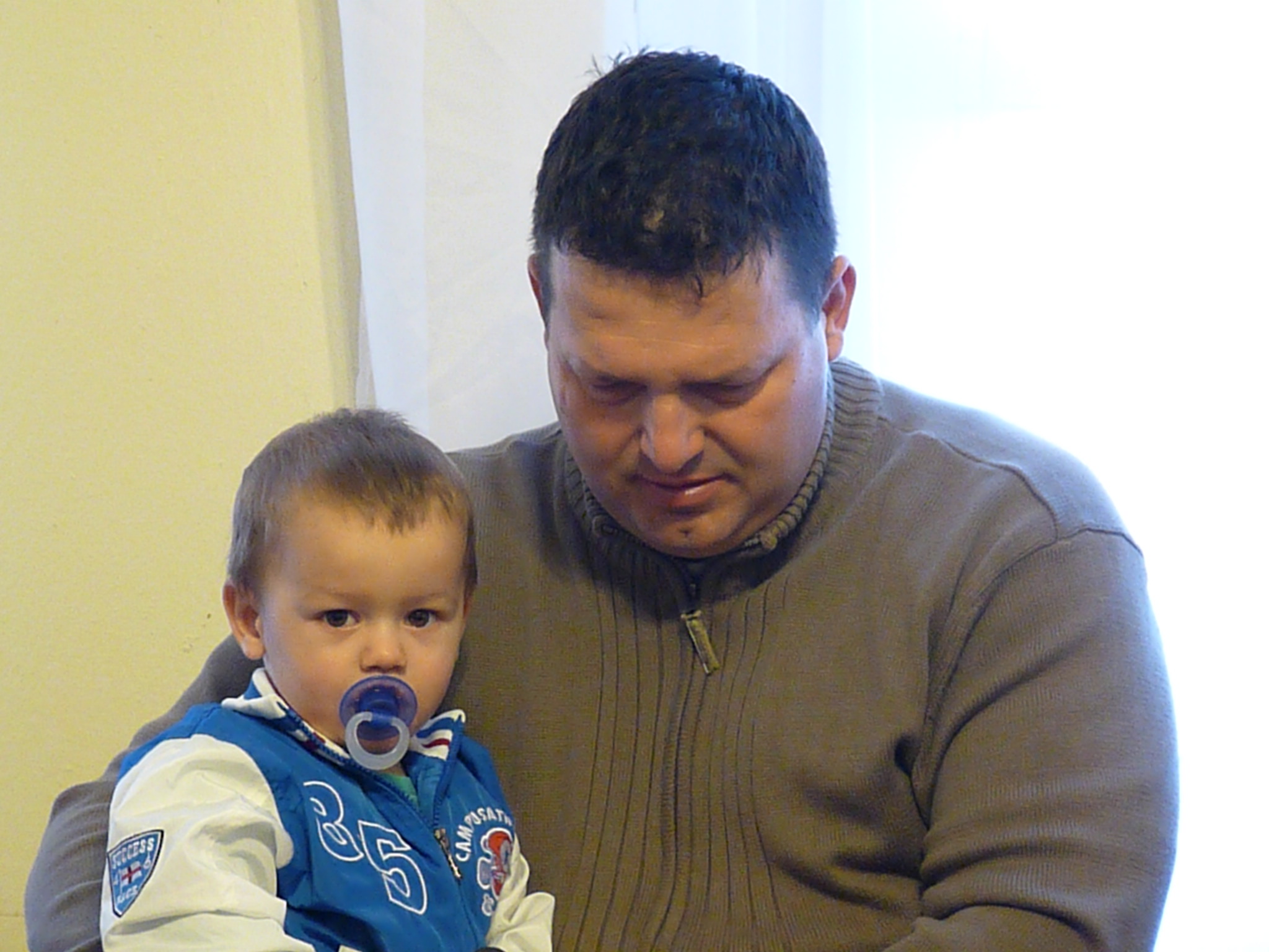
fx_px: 6452
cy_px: 476
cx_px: 634
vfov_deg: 8.4
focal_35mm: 176
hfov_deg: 11.2
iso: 1600
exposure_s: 1/40
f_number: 3.7
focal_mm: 31.2
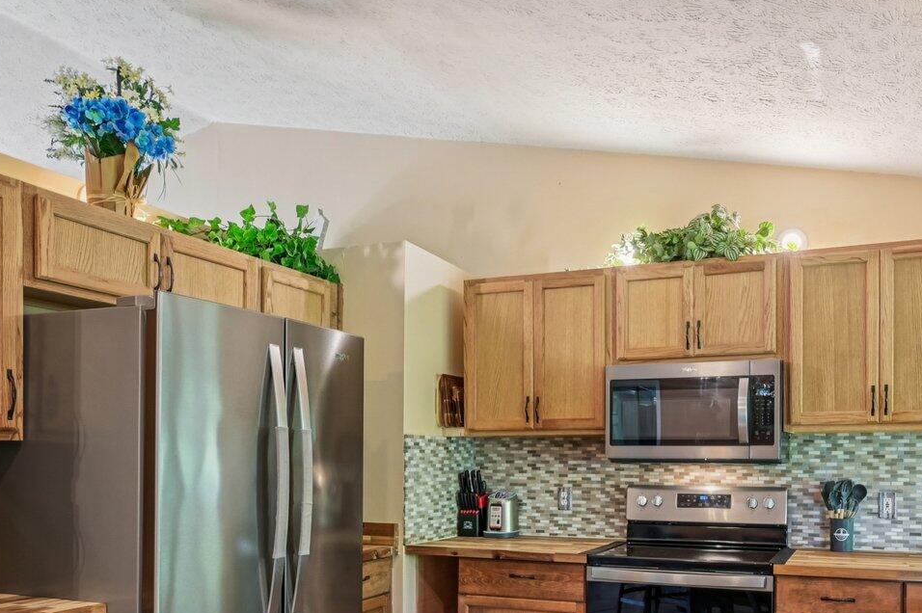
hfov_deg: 61.0
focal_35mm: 30
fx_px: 768
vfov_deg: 42.1
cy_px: 466
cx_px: 587
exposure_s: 1/8
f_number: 8
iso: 800
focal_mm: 14
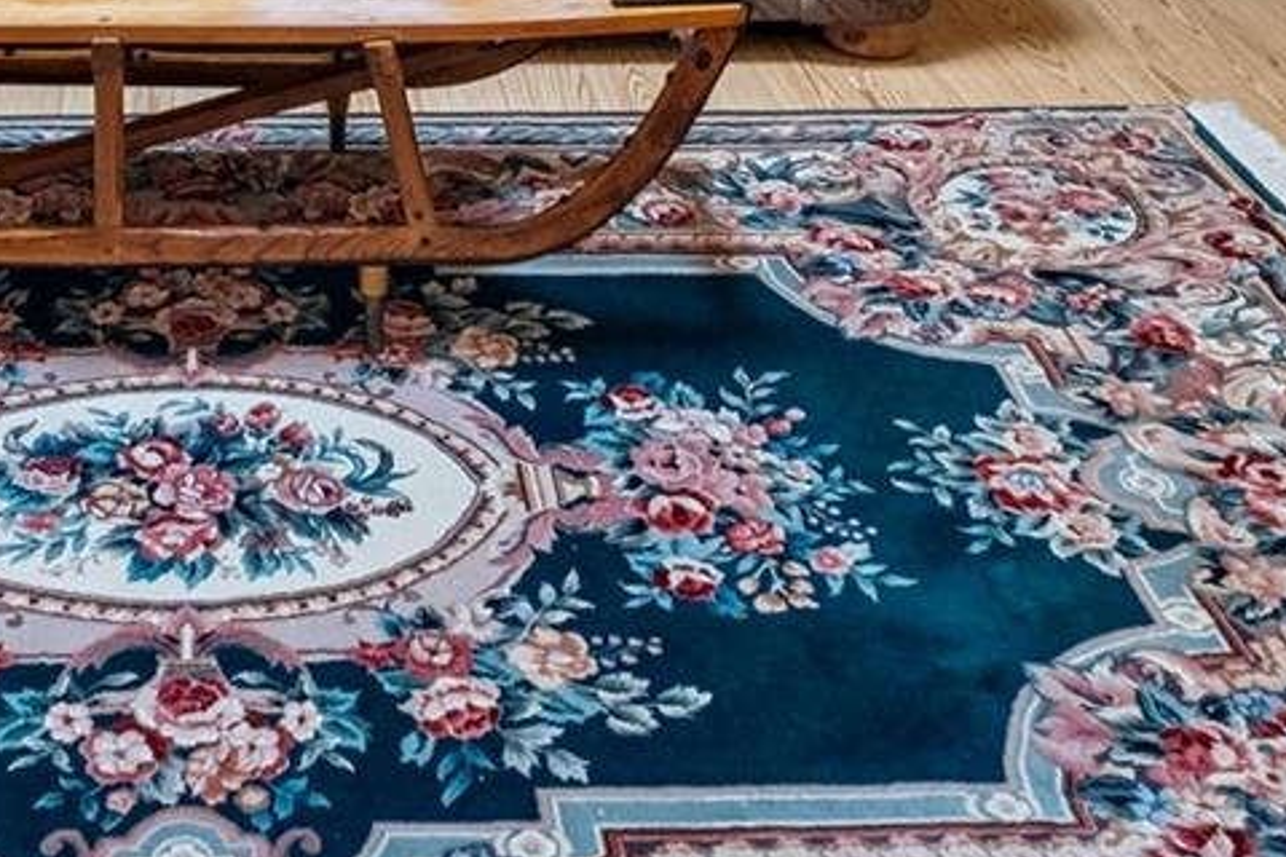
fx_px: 2286
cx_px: 198
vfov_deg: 16.4
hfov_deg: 30.4
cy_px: -845
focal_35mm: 64
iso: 320
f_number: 9
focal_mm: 10
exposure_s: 1/5
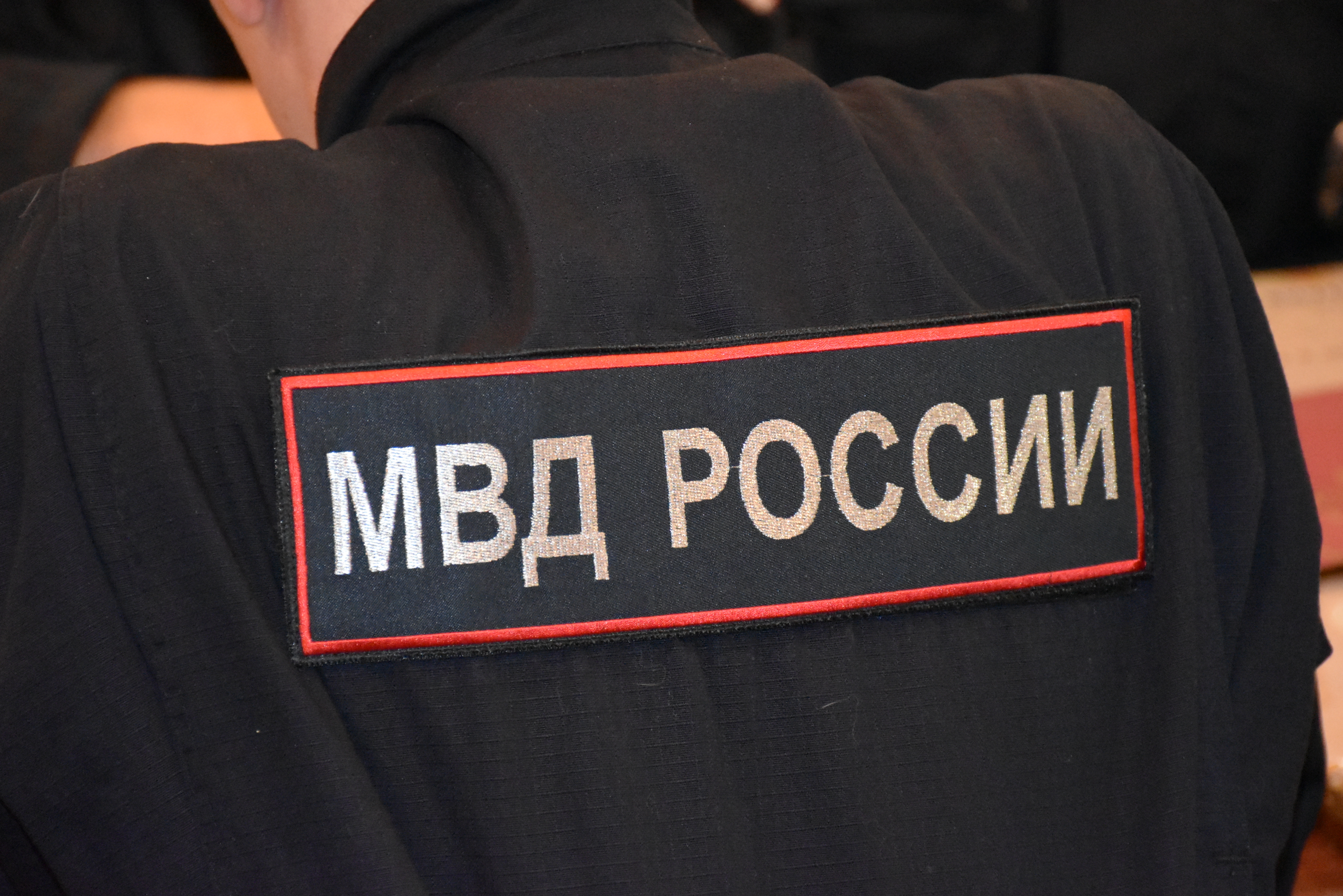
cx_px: 672
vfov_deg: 9.6
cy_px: 448
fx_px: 5317
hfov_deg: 14.4
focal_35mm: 142
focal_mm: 95
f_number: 5.3
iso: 6400
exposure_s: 1/60
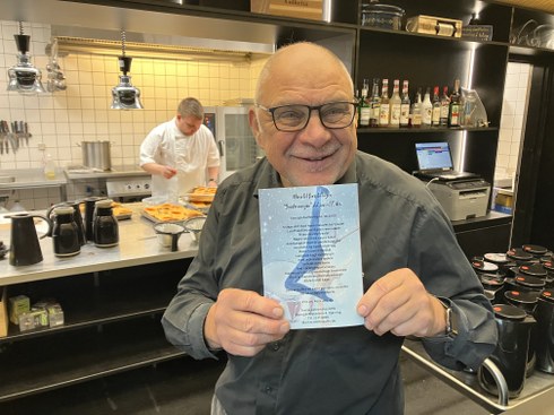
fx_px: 448
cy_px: 208
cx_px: 277
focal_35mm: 28
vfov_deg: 49.7
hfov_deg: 63.5
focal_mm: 3.99
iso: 160
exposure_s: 1/51
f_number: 1.8
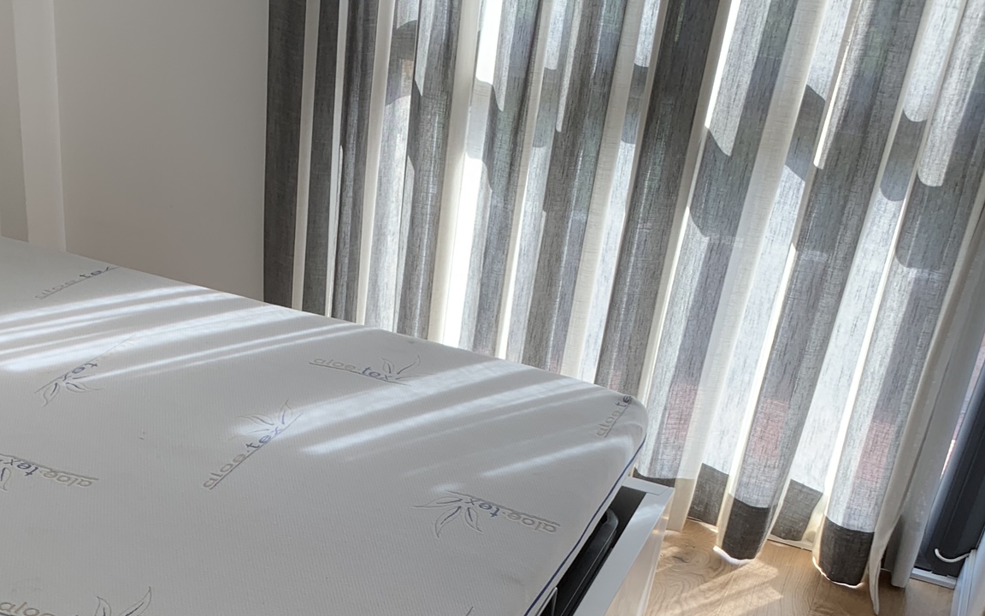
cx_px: 344
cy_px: 630
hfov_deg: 40.6
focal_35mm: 49
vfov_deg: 25.0
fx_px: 1315
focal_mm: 4.25
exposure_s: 1/122
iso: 25
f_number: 1.8
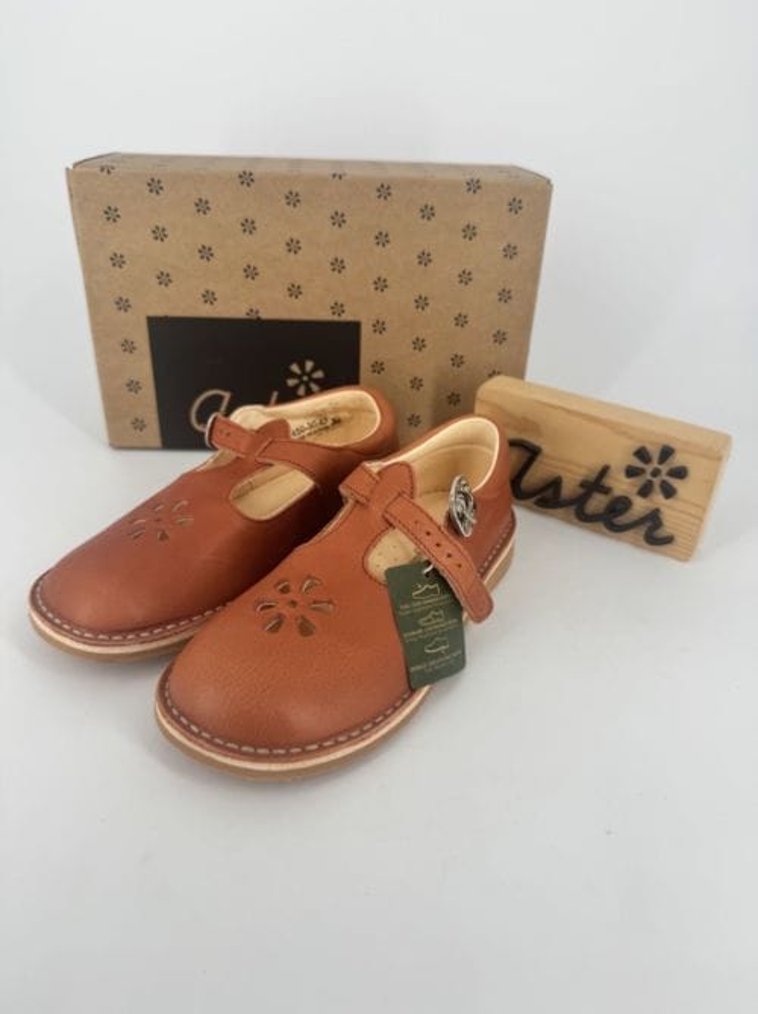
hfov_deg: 56.7
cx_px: 379
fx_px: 702
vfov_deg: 71.7
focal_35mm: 24
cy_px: 507
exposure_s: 1/1076
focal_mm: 6.76
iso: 80
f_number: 1.78
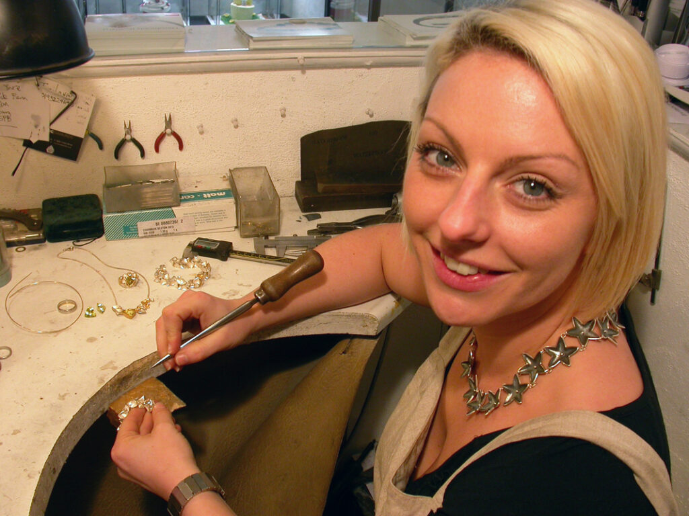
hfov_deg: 49.0
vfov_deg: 37.7
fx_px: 756
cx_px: 344
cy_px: 258
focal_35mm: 38
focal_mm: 7.85
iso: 100
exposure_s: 1/78.8
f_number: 3.3
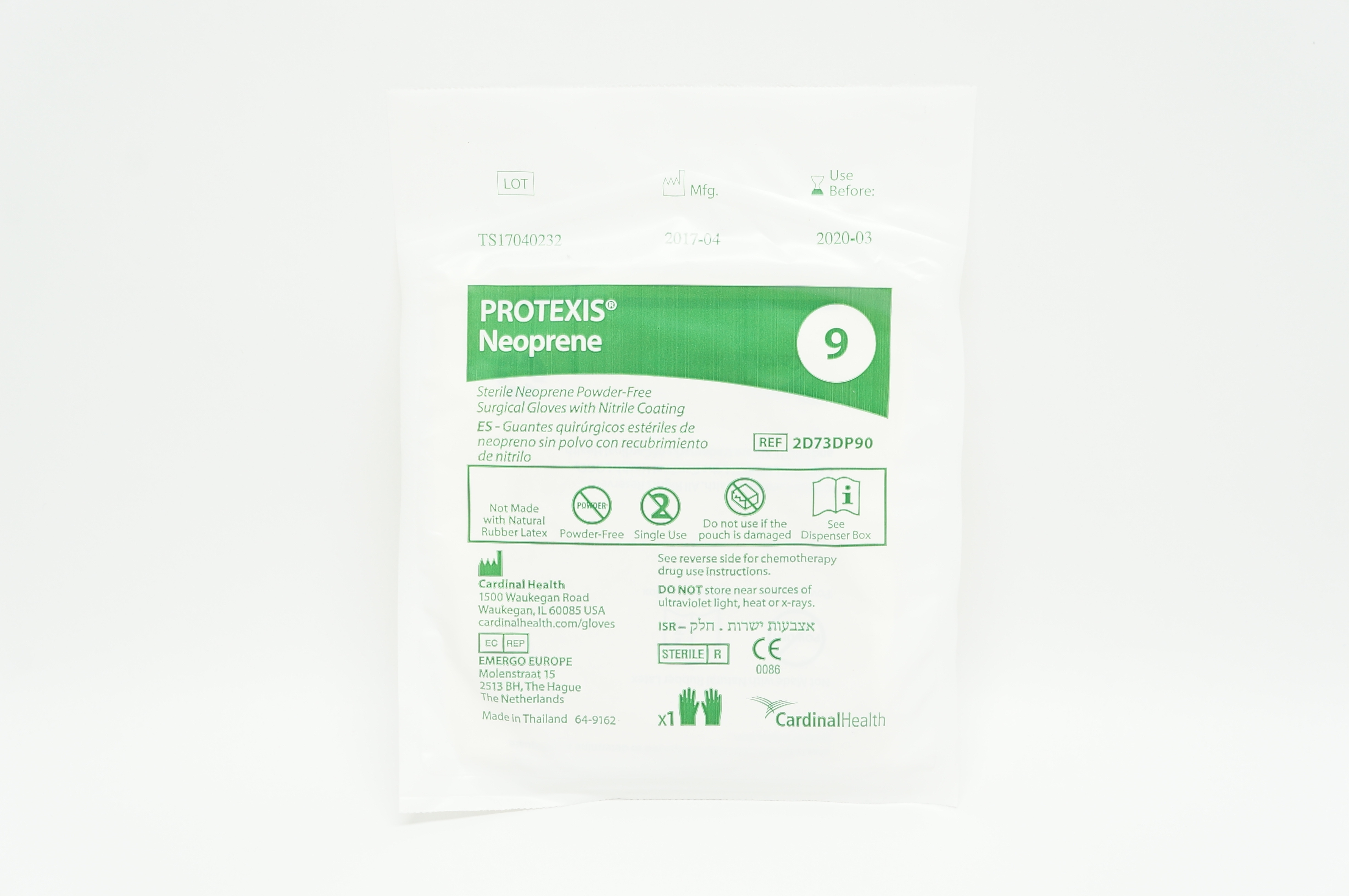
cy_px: 448
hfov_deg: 36.0
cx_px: 674
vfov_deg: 24.3
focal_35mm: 56
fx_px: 2077
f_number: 8
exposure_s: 1/25
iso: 400
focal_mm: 37
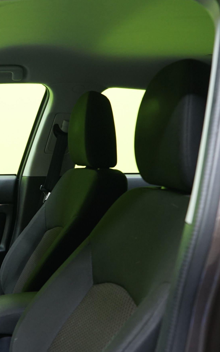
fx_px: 547
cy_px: 221
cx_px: -66
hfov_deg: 20.7
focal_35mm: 57
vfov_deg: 35.5
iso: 800
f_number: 4.5
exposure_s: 1/20
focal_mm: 25
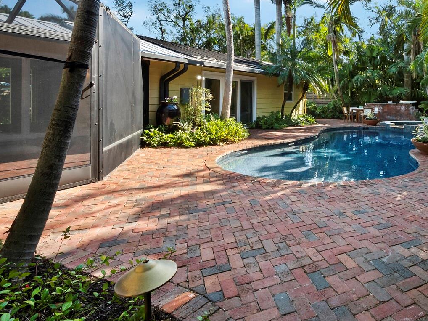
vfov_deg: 58.6
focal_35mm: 22
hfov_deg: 72.0
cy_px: 90
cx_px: 313
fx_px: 272
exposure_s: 1/60
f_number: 11
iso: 400
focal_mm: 7
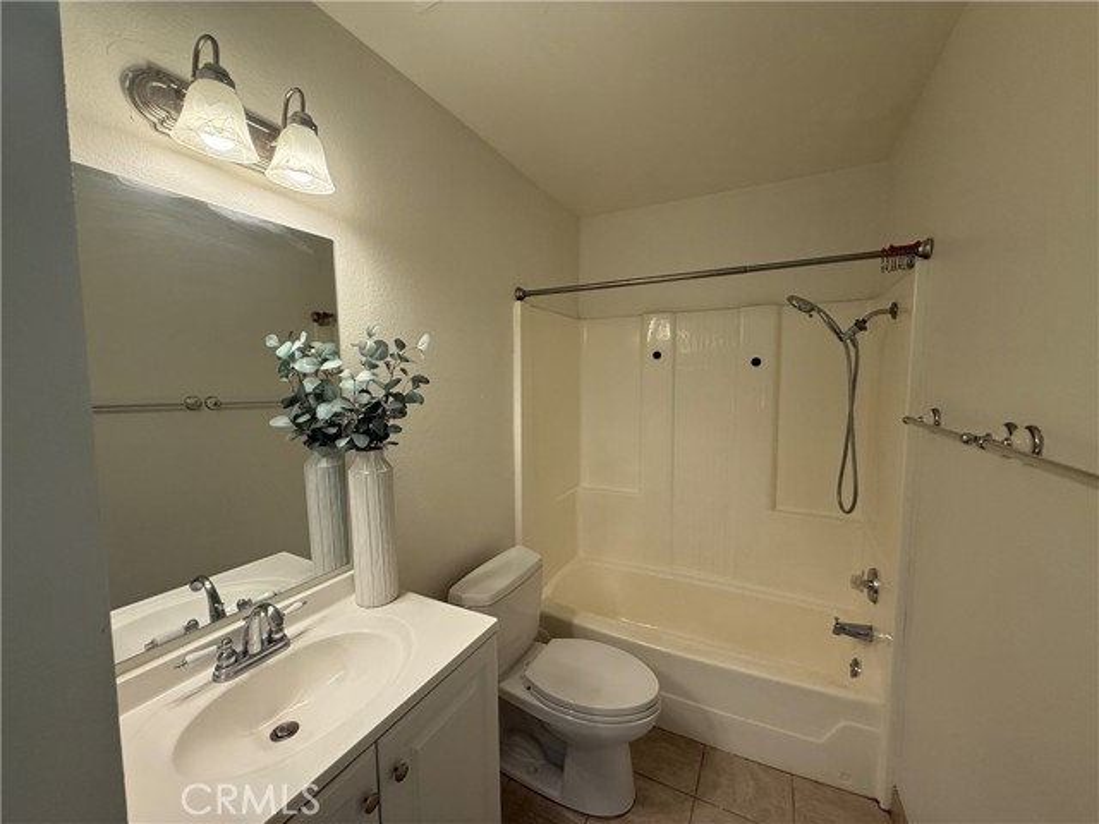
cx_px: 550
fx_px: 444
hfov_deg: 102.1
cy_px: 412
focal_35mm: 14
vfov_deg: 85.7
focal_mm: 2.22
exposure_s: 1/120
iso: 160
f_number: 2.2
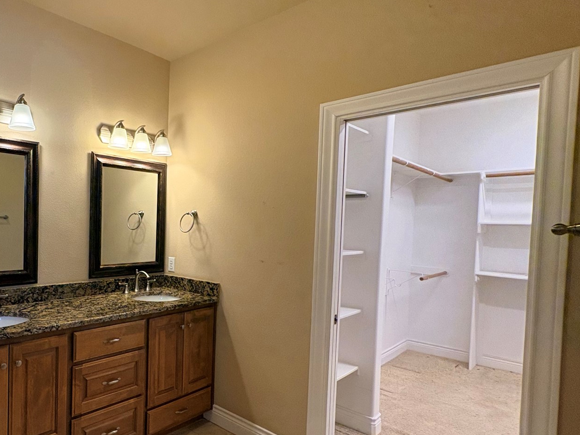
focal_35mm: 23
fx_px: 385
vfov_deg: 58.8
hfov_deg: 68.0
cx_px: 128
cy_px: 237
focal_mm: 2.22
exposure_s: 1/120
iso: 200
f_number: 2.2
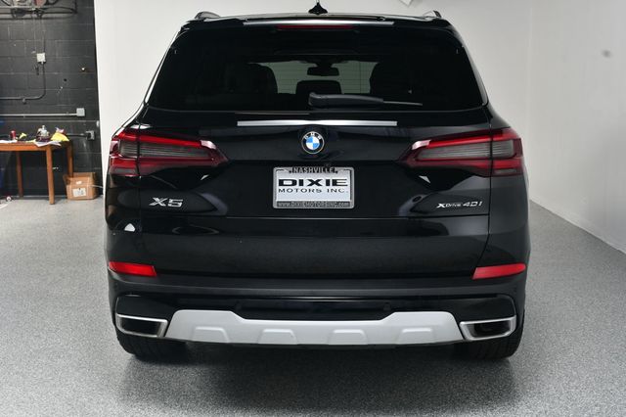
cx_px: 313
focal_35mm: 40
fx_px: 695
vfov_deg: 33.4
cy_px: 208
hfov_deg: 48.5
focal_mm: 27
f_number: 10
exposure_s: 1/160
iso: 100
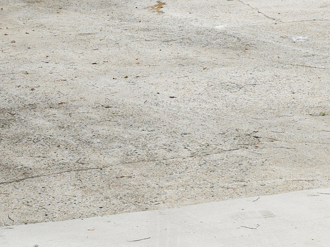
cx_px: 280
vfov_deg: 9.9
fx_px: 1305
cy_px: -264
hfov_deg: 14.3
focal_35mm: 137
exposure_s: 1/40
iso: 100
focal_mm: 26
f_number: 8
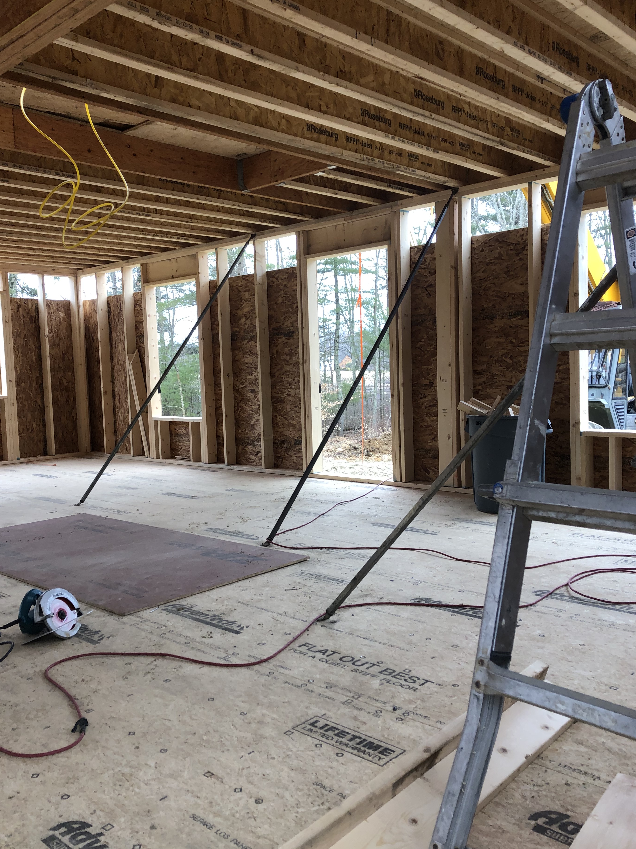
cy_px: 439
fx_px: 760
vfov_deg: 58.3
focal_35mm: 31
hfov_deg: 45.4
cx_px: 317
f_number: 1.8
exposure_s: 1/120
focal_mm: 3.99
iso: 40
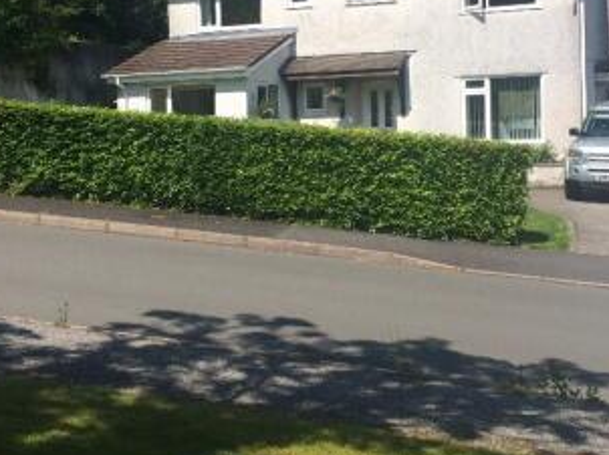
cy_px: 150
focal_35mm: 56
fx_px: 984
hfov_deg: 34.4
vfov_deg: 25.9
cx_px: 303
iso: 32
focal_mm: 4.15
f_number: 2.2
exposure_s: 1/2283
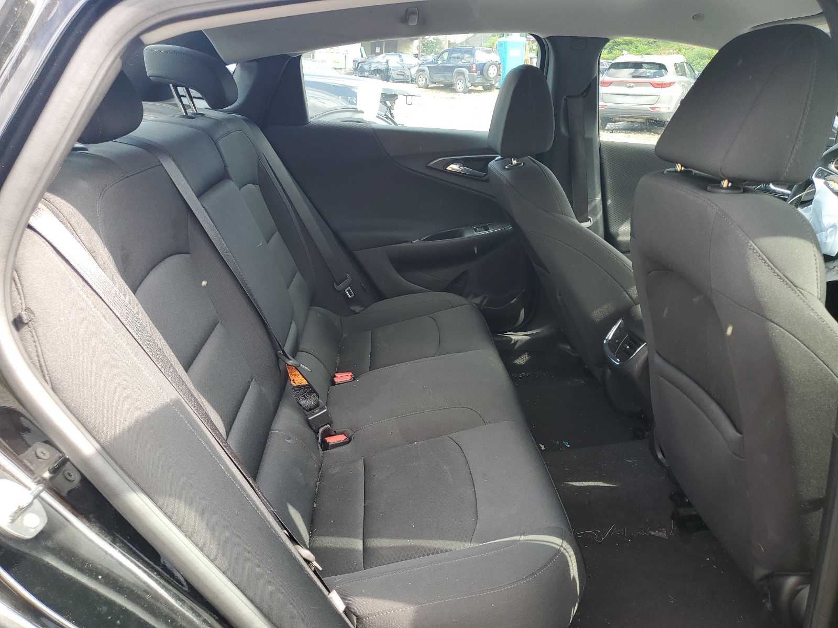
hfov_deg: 67.3
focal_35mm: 26
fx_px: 629
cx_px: 419
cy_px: 314
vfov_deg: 53.1
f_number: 1.5
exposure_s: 1/161
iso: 50
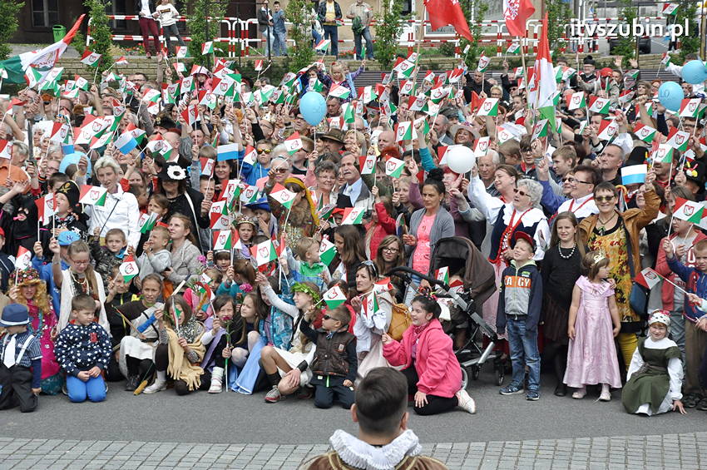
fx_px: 1942
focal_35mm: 99
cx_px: 354
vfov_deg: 13.8
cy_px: 235
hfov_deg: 20.6
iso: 1250
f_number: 10
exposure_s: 1/2500
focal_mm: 66
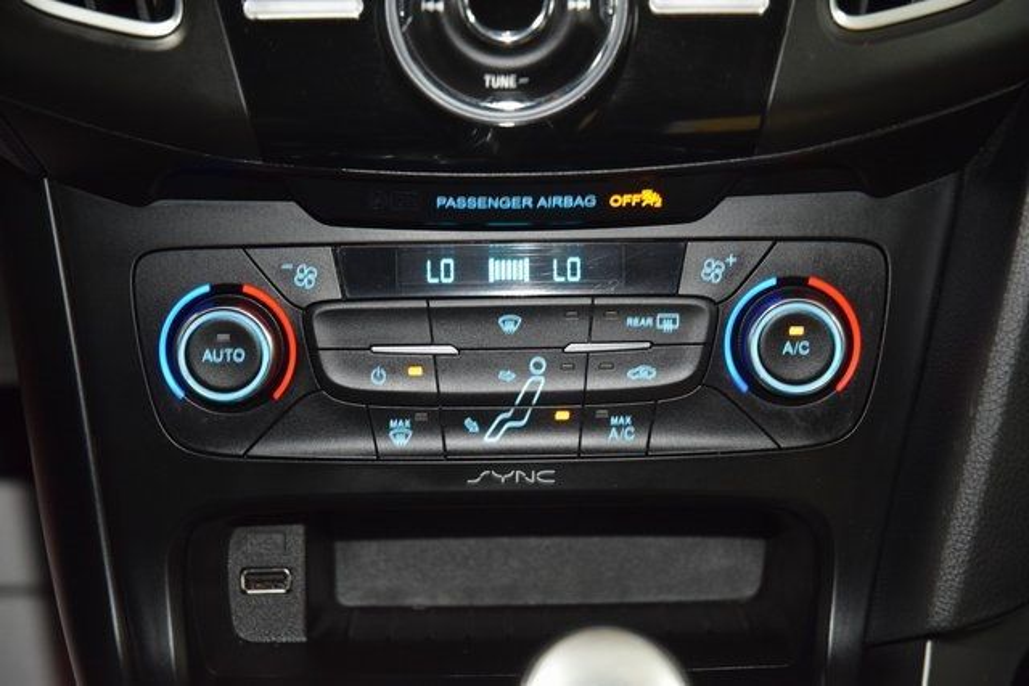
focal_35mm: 105
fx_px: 3002
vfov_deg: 13.0
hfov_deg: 19.5
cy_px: 343
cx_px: 514
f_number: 4.5
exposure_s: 1/13
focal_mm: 70
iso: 2000
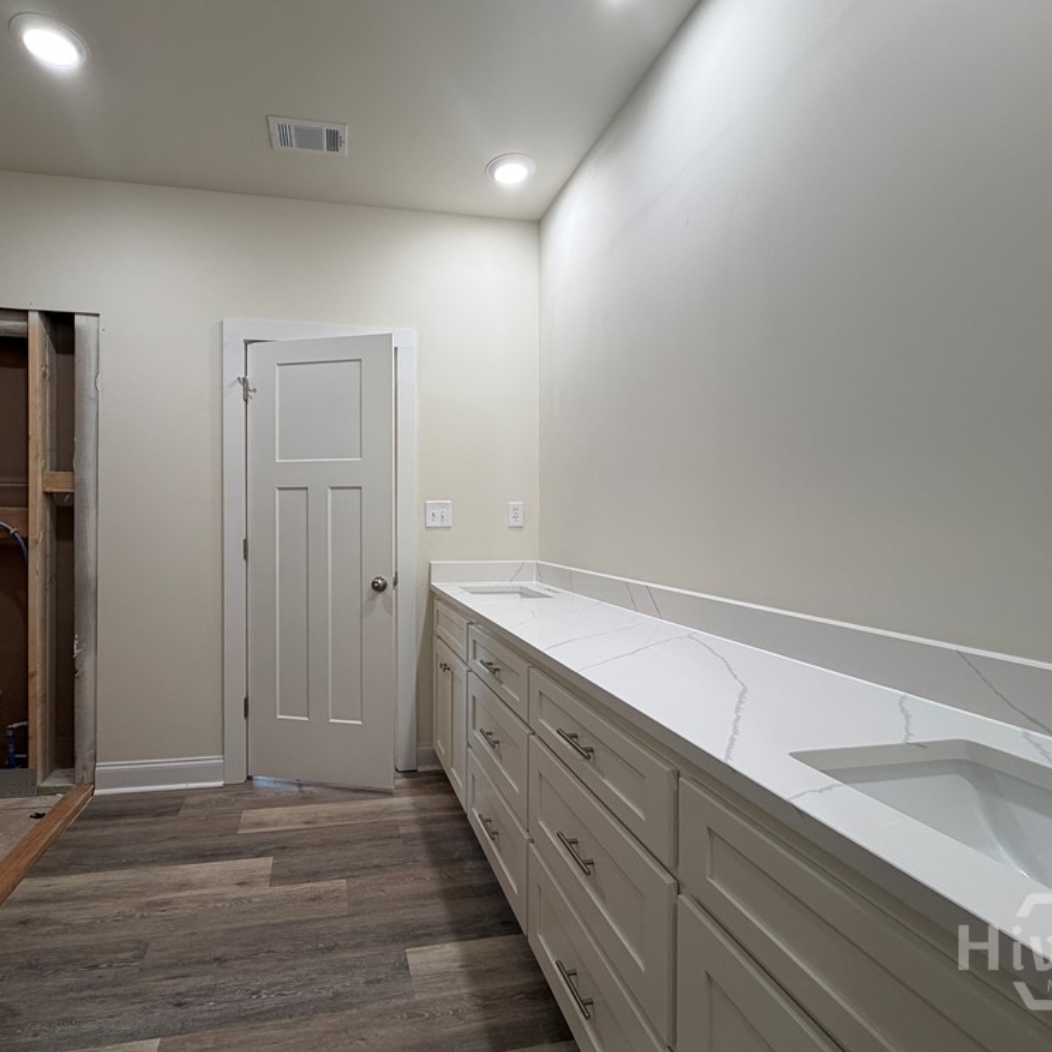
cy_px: 518
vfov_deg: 84.0
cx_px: 429
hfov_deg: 83.1
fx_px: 585
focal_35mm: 17
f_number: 2.2
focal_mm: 2.22
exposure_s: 1/120
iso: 160
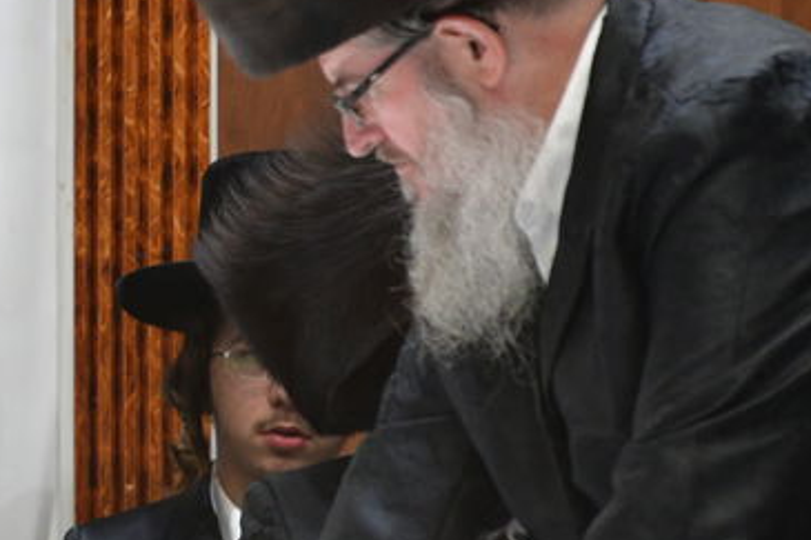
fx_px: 17270
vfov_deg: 1.8
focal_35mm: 767
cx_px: -720
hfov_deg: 2.7
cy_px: 97
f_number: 5.6
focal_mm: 200
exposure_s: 1/100
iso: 1250
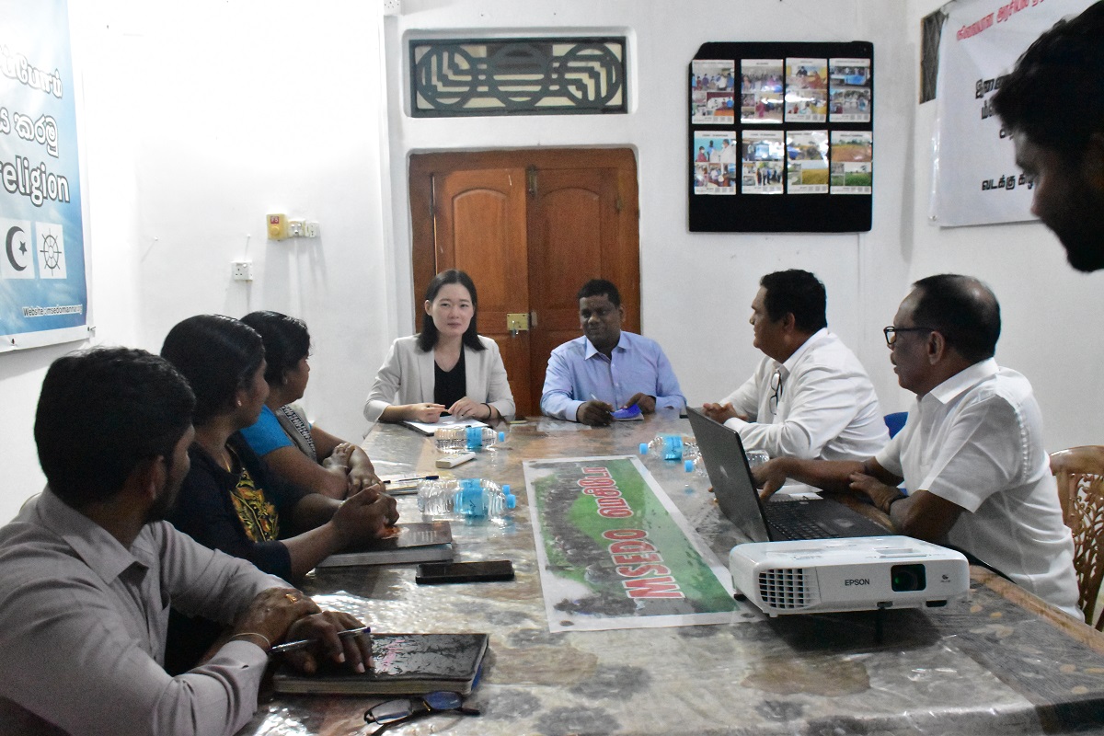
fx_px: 920
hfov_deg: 61.9
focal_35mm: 30
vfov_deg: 43.6
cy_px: 368
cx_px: 552
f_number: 10
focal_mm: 20
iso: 16000
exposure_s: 1/60
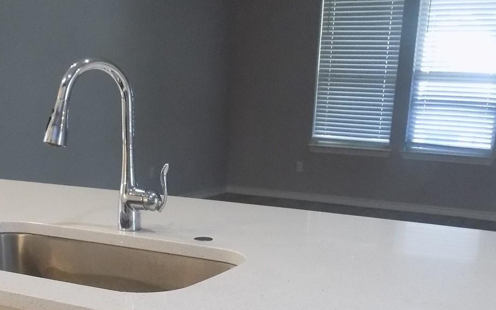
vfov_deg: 22.7
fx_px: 717
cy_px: 362
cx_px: 188
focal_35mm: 53
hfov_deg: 38.0
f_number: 3.1
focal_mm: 4
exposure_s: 1/30
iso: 360
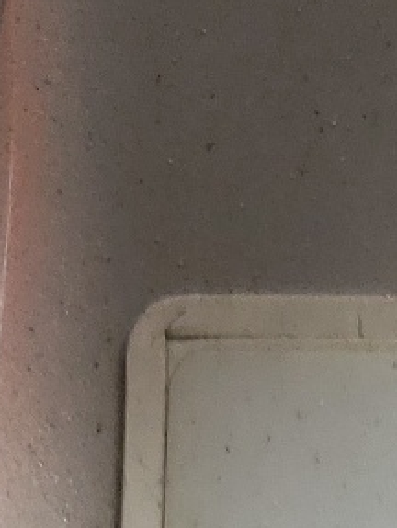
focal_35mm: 193
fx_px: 2945
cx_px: 743
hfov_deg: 7.5
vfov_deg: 8.1
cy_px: 1795
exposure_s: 1/238
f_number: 1.5
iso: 50
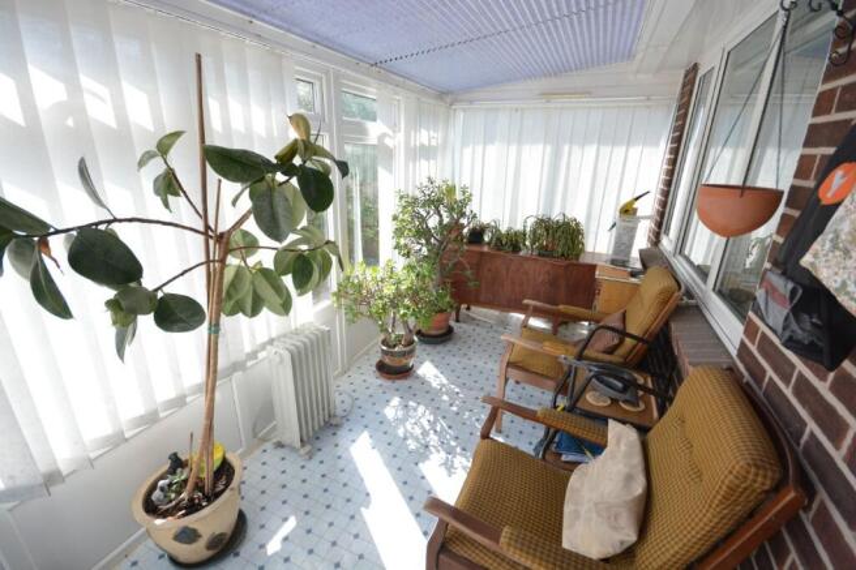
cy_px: 285
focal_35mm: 15
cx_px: 428
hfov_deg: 100.4
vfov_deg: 77.3
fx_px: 357
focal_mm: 10
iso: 400
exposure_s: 1/160
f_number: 8
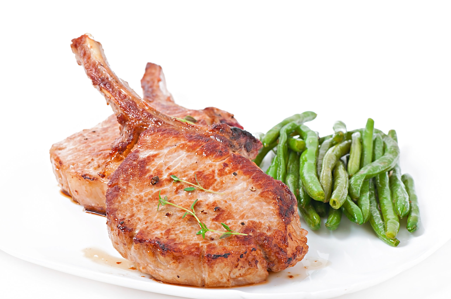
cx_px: 226
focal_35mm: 158
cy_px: 150
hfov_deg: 13.1
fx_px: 1971
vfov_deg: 8.7
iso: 100
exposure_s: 1/200
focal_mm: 105
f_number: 13
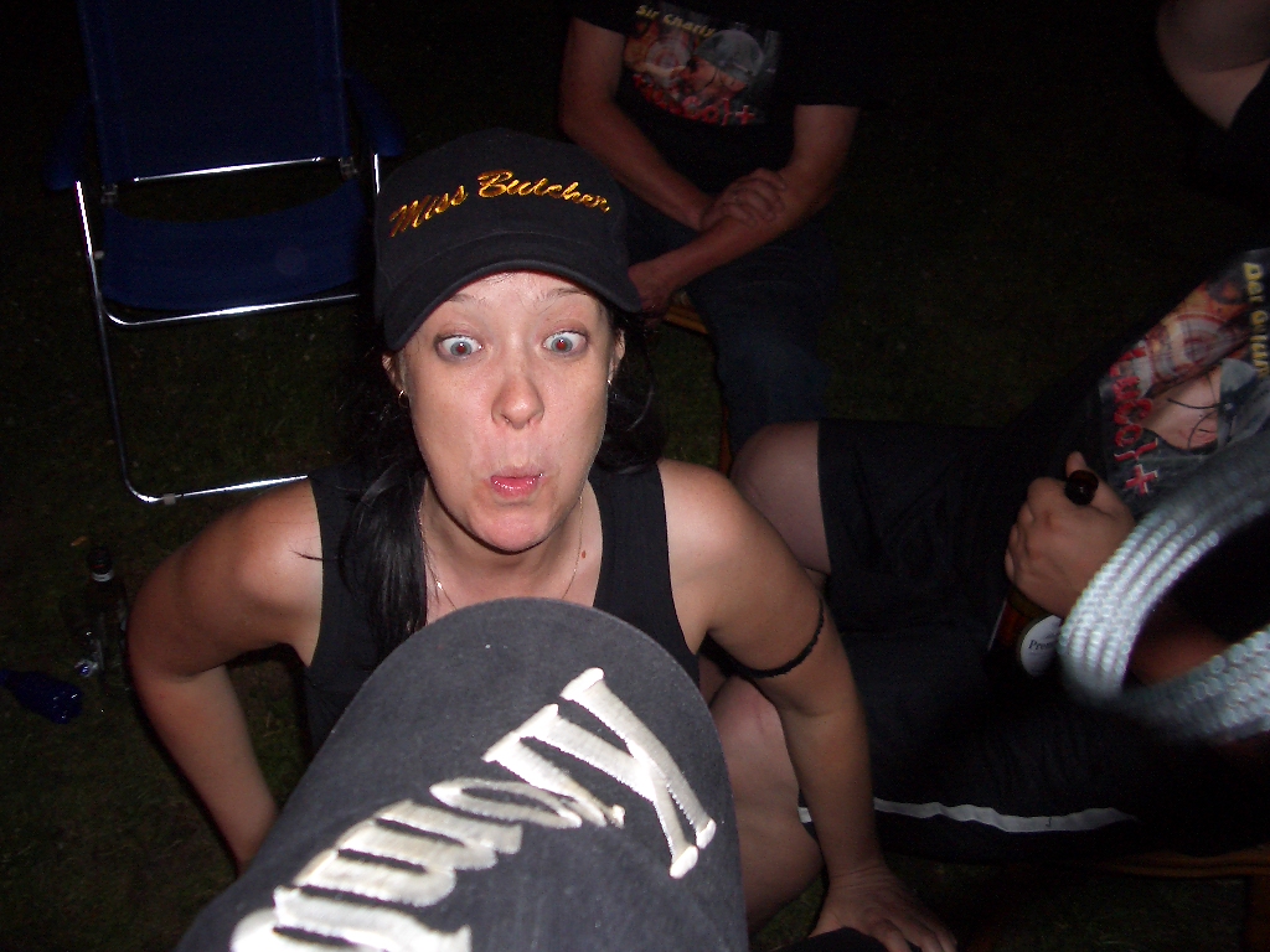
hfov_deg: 52.6
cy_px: 476
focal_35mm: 35
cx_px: 635
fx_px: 1284
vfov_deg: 40.7
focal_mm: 5.8
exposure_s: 1/40
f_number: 2.6
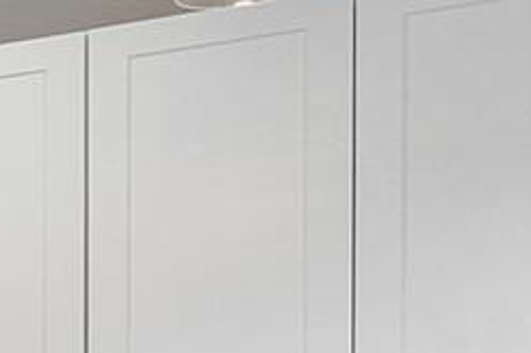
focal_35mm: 98
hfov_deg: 12.8
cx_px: -904
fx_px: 1444
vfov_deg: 13.2
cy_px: 513
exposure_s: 1/8
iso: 160
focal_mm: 10
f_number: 11
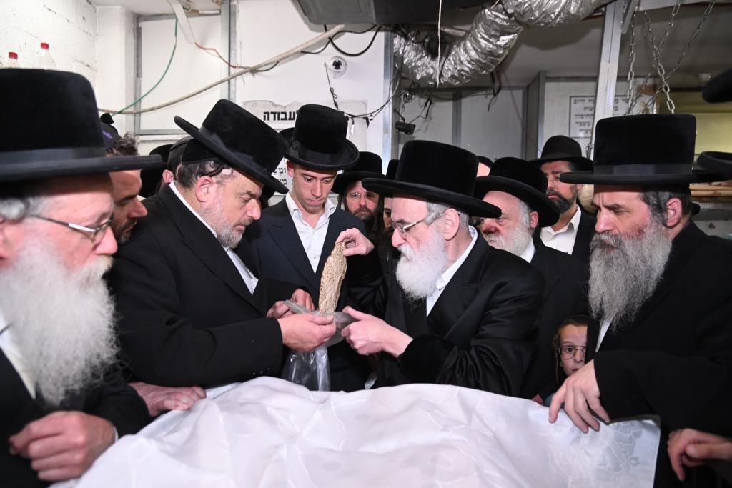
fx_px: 488
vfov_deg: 53.1
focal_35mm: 24
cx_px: 366
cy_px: 244
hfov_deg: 73.7
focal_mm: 24
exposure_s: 1/160
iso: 1250
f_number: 4
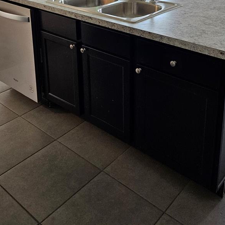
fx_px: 309
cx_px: 129
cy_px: 27
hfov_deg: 39.9
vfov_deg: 37.7
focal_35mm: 42
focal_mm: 5.4
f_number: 1.8
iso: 200
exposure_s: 1/120
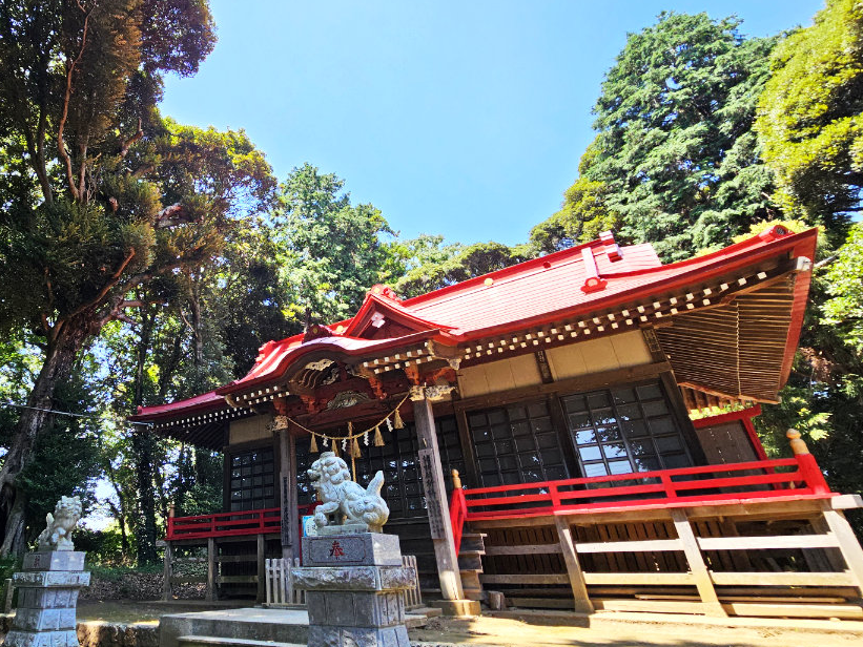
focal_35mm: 19
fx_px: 474
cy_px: 308
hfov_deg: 80.4
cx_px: 256
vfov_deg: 68.7
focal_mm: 2.2
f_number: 2.2
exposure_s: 1/319
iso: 50
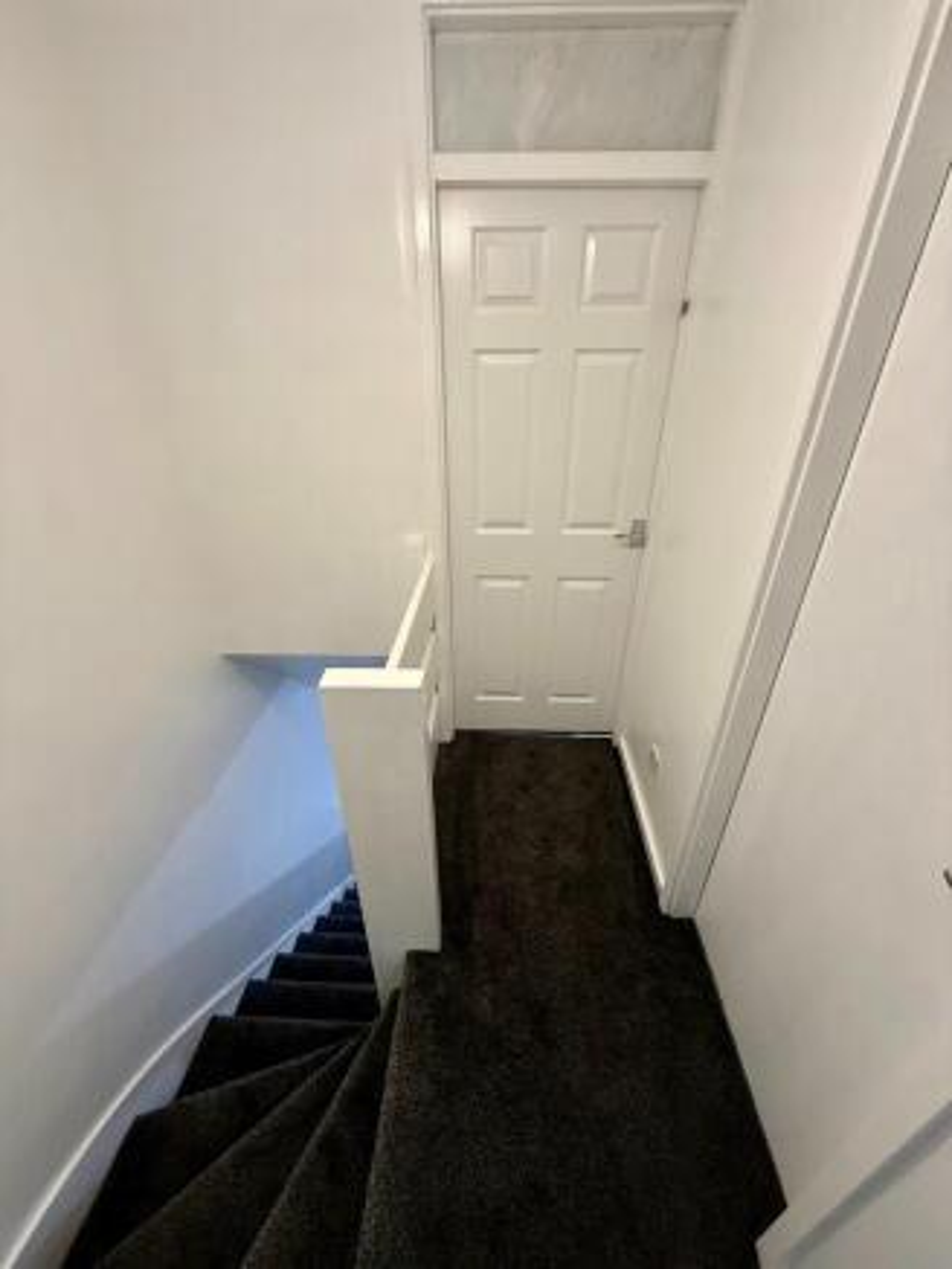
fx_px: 513
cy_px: 634
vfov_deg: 102.0
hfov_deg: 85.7
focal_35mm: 14
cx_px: 476
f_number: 2.2
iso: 400
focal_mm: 2.22
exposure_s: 1/95
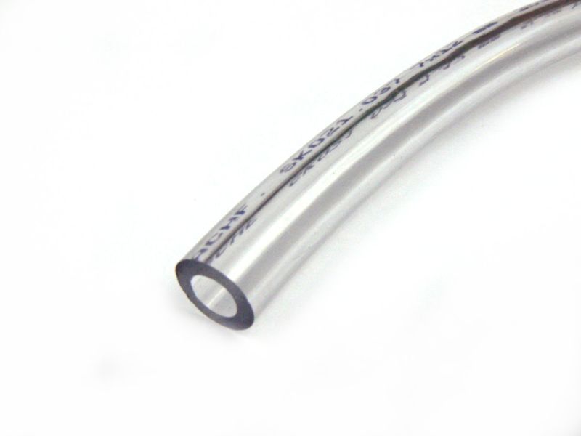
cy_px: 218
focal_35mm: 36
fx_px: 604
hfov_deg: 51.4
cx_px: 290
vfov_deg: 39.7
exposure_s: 1/400
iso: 400
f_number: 5.6
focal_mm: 6
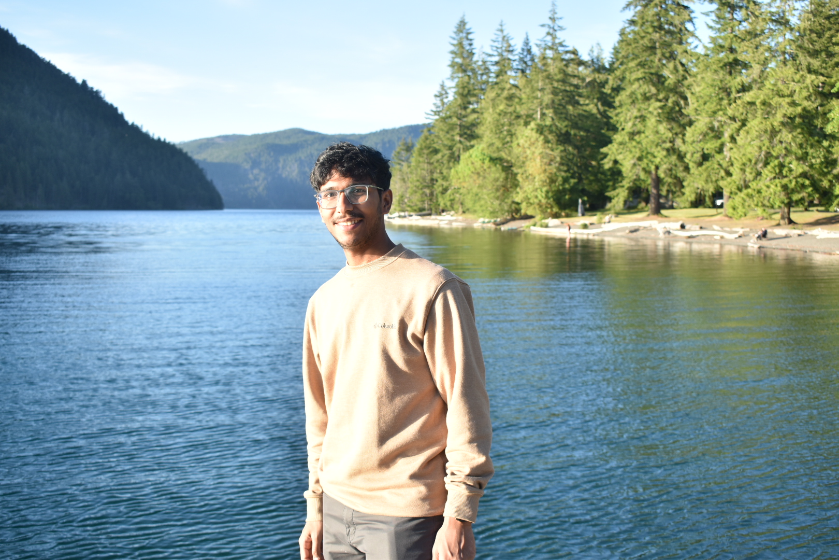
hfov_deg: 49.6
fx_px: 909
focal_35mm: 39
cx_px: 420
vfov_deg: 34.2
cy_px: 280
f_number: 5.6
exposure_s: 1/250
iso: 200
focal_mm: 26
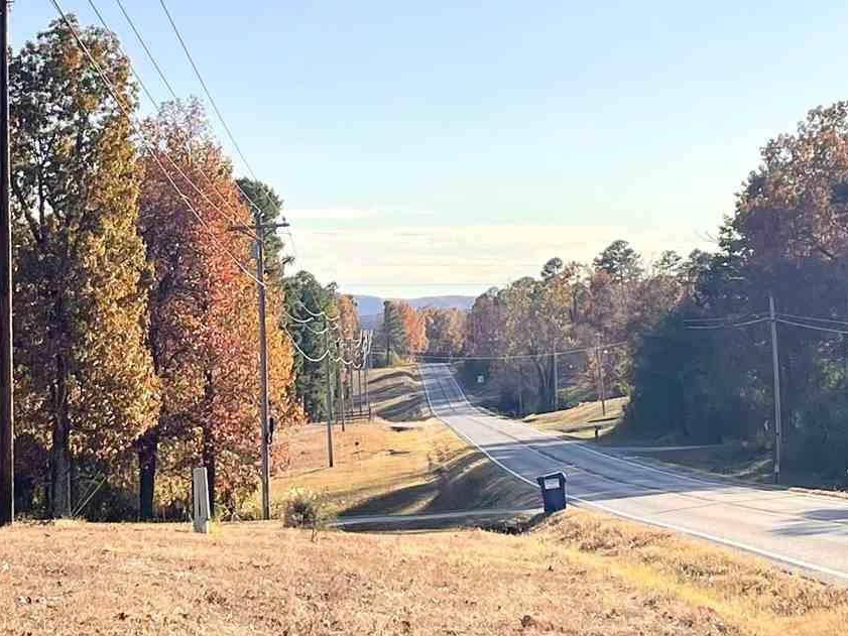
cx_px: 353
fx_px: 2328
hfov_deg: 20.6
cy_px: 97
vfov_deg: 15.4
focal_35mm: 95
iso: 50
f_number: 1.6
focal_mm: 5.1
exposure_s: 1/2433
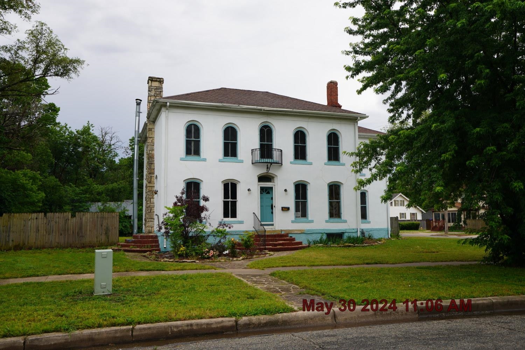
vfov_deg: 42.3
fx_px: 452
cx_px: 262
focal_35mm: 31
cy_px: 175
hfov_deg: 60.3
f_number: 5.6
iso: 100
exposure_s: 1/80
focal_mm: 31
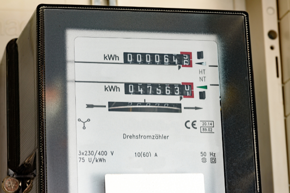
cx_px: 145
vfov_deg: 13.0
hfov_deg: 19.5
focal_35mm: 105
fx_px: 845
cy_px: 96
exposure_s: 1/60
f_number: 16
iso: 100
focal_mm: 105
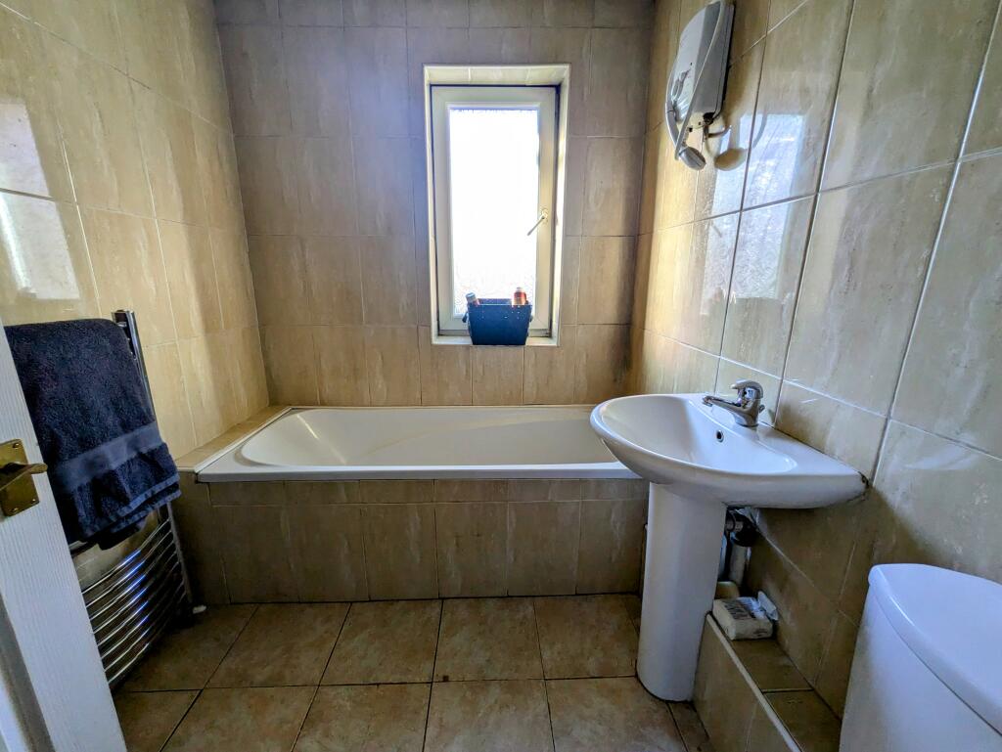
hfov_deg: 102.0
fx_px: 405
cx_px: 501
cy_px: 376
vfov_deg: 85.7
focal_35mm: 14
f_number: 2.2
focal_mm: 1.83
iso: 103
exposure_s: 1/100
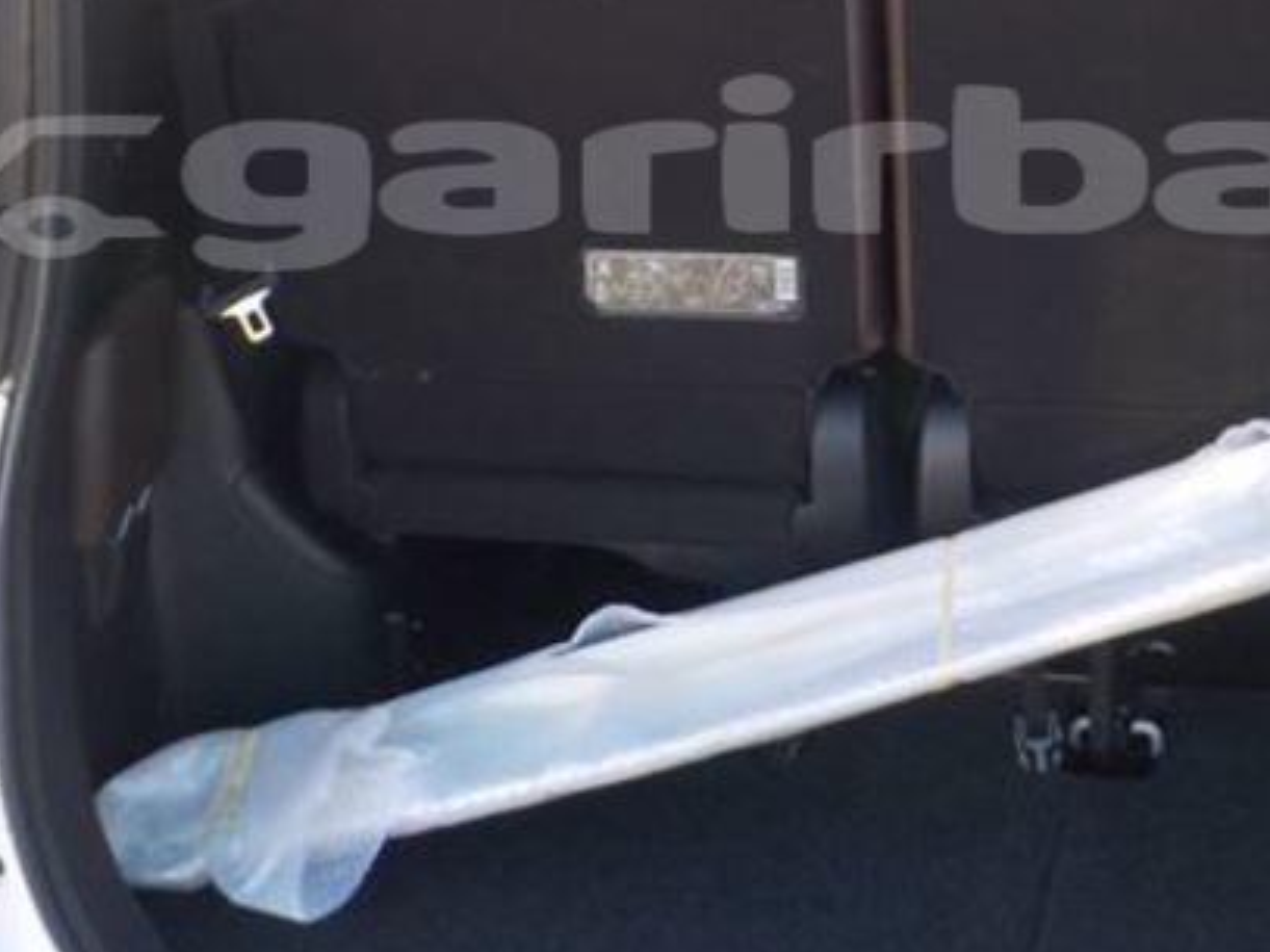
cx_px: 877
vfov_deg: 24.4
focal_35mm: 59
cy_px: 172
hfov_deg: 32.4
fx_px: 2164
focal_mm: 4.1
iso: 125
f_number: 3.3
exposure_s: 1/100
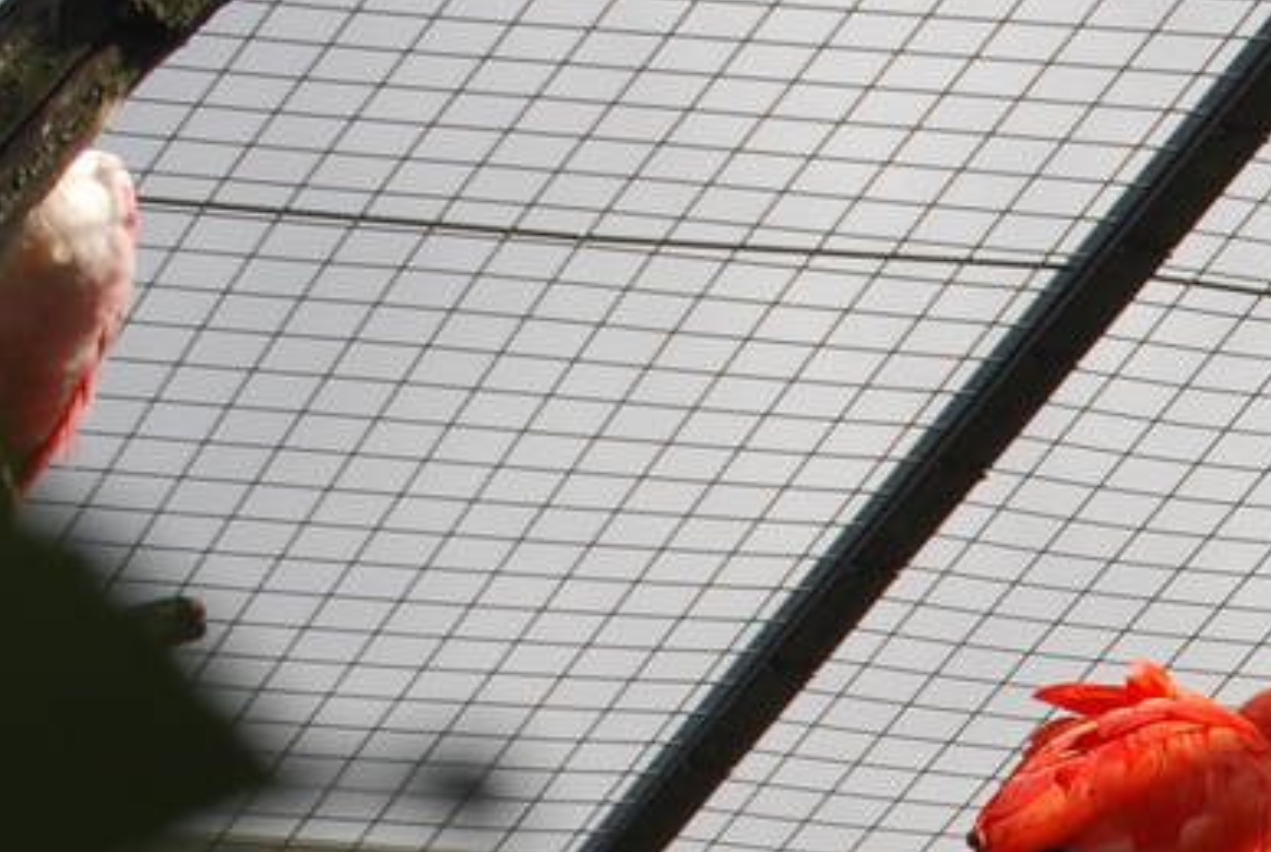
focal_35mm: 340
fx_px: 12024
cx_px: 1674
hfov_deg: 6.0
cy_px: 1404
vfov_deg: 4.0
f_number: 10
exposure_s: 1/200
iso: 100
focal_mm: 55
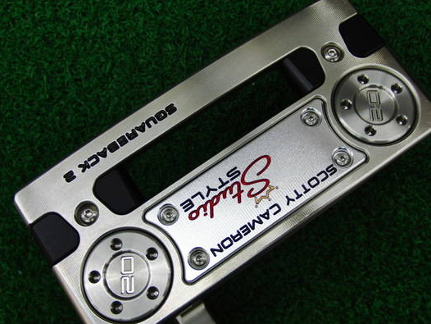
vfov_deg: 32.2
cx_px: 244
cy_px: 152
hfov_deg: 42.0
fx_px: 561
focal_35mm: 45
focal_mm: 6.42
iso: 160
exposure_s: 1/80
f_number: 3.6
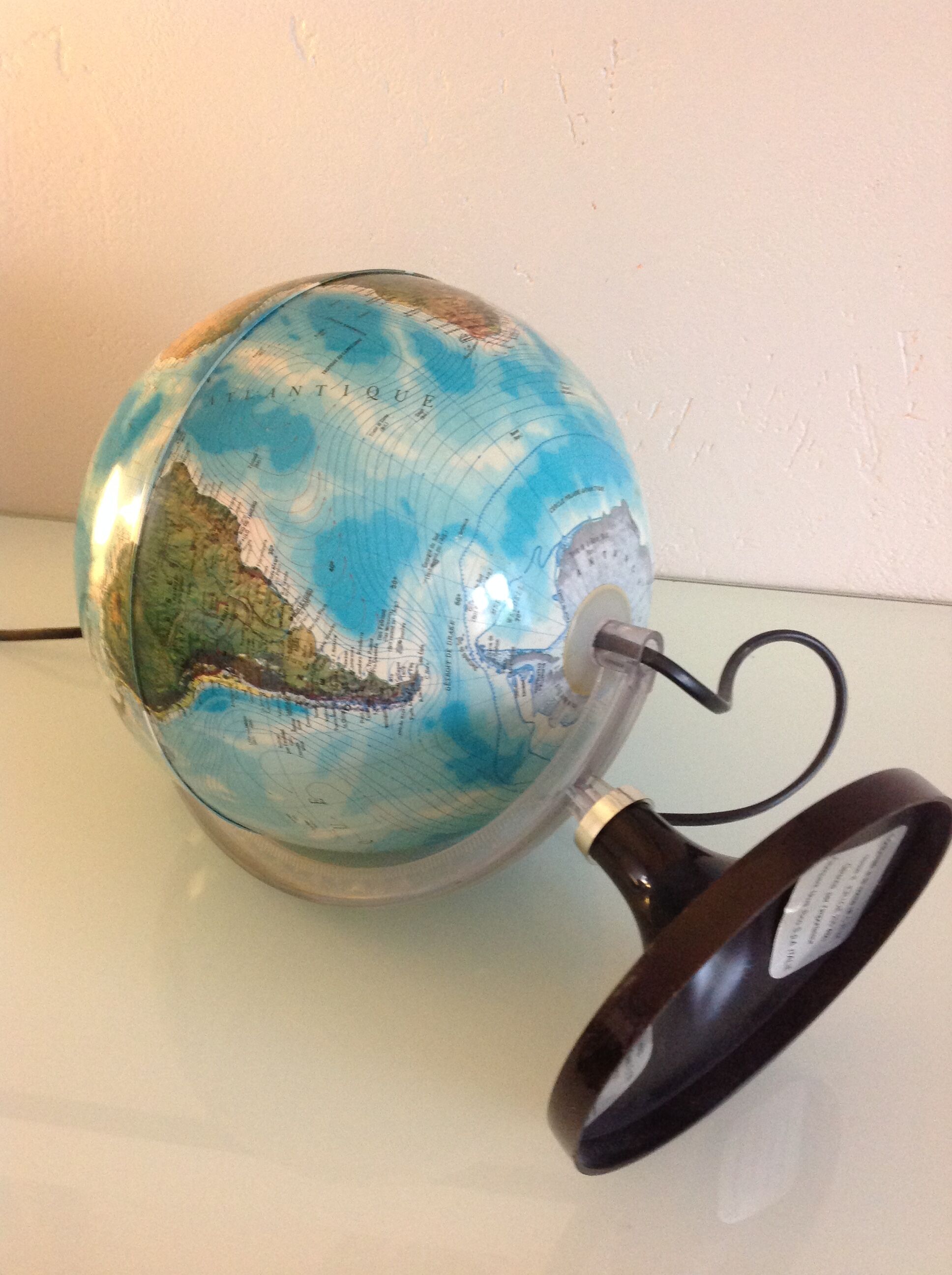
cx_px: 476
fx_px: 1287
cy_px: 638
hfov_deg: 40.6
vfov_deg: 52.7
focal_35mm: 35
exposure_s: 1/15
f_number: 2.4
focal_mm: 4.28
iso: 250
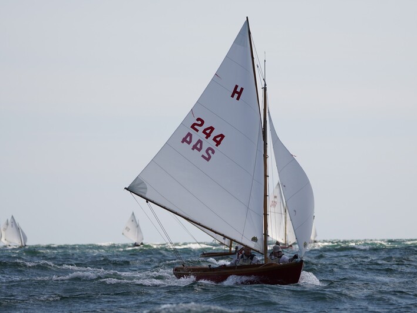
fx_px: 3927
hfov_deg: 6.1
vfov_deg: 4.6
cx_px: 235
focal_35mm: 326
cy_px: 156
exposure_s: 1/1250
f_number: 5.6
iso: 125
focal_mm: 200
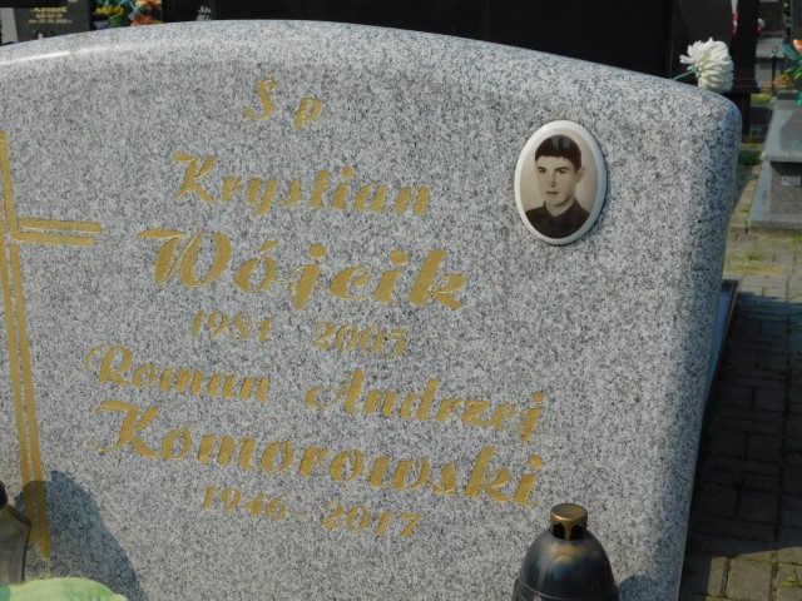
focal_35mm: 51
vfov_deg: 28.6
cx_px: 401
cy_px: 300
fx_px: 1182
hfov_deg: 37.5
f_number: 7.6
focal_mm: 9
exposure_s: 1/400
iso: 125
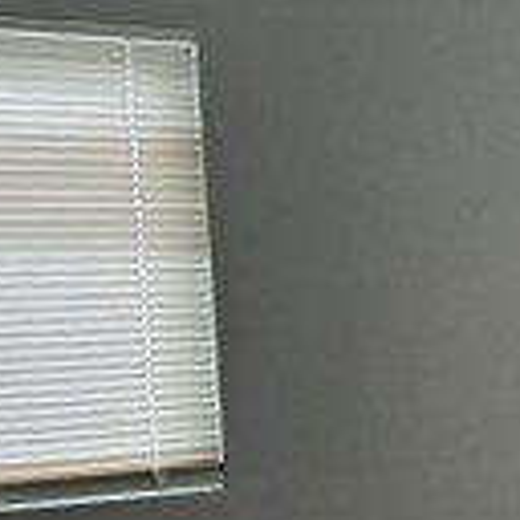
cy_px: 451
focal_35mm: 106
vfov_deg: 16.2
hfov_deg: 14.6
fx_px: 1802
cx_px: 910
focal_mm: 6.86
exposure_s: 1/60
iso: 160
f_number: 1.78
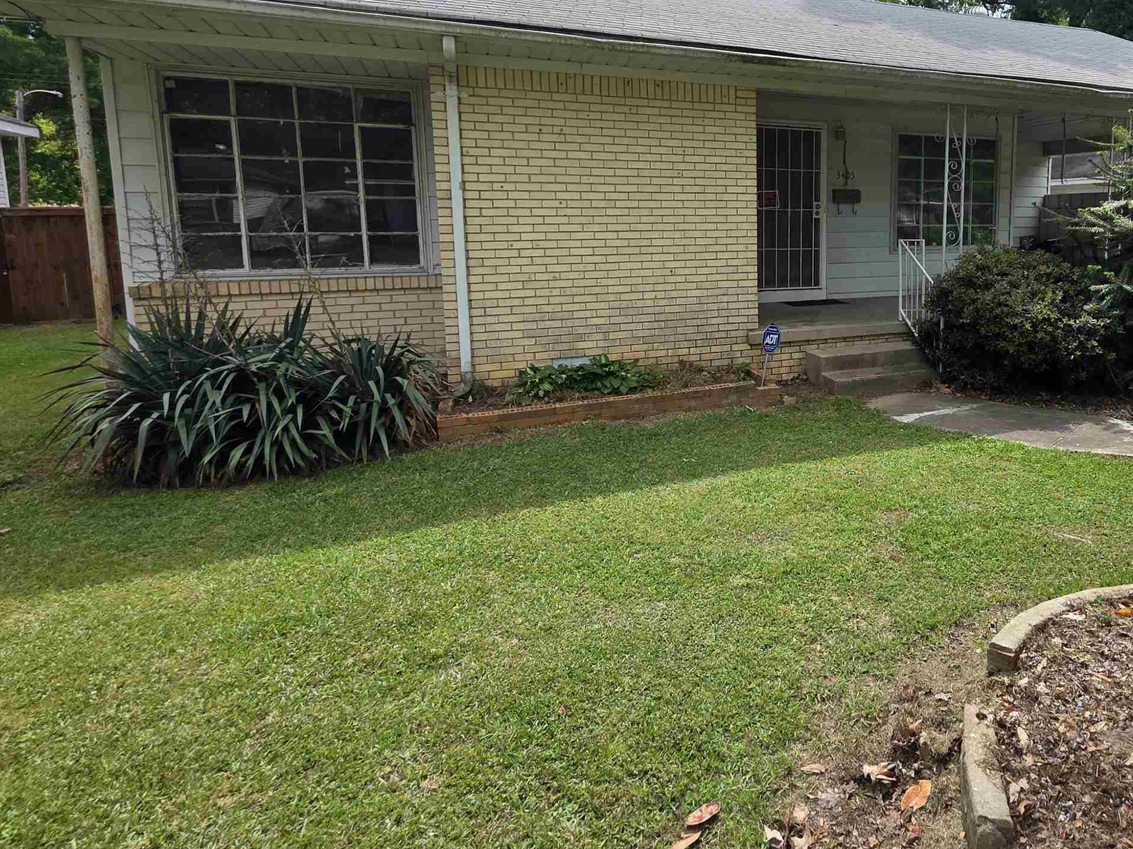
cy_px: 304
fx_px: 687
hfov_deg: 74.9
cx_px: 808
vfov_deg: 62.3
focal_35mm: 21
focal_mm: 2.2
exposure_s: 1/1228
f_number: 1.9
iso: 40
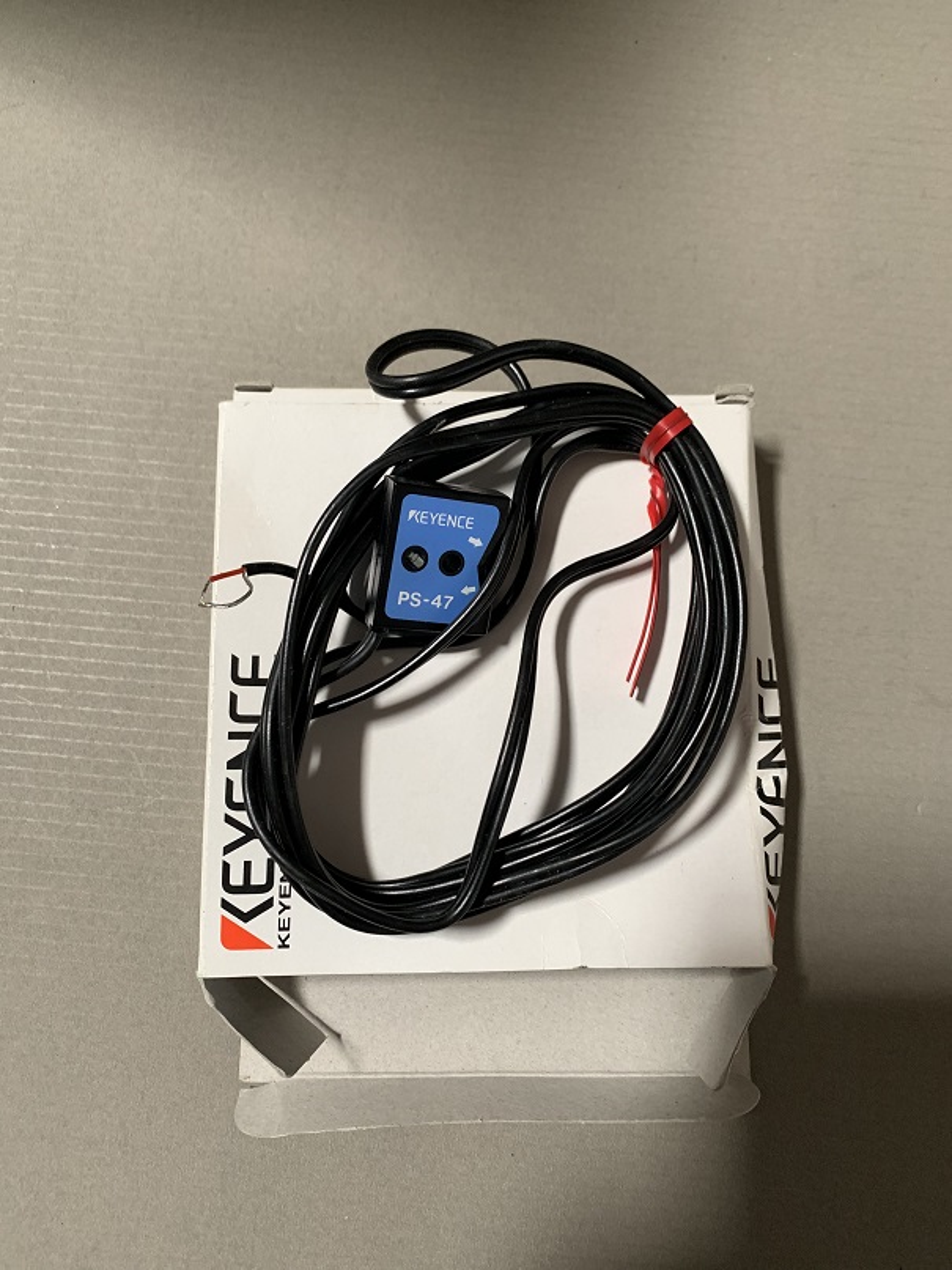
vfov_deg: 67.3
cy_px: 635
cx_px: 476
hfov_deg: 53.1
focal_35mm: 26
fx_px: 954
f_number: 1.8
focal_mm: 4.25
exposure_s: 1/60
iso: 200
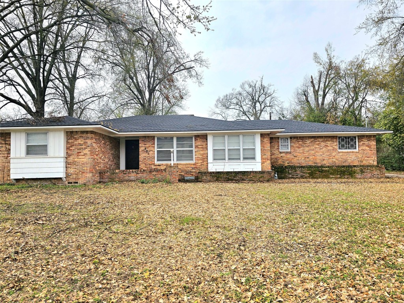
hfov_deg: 73.9
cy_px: 152
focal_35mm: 23
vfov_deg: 58.9
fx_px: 268
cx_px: 202
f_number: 1.7
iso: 10
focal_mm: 6.3
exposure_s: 1/455
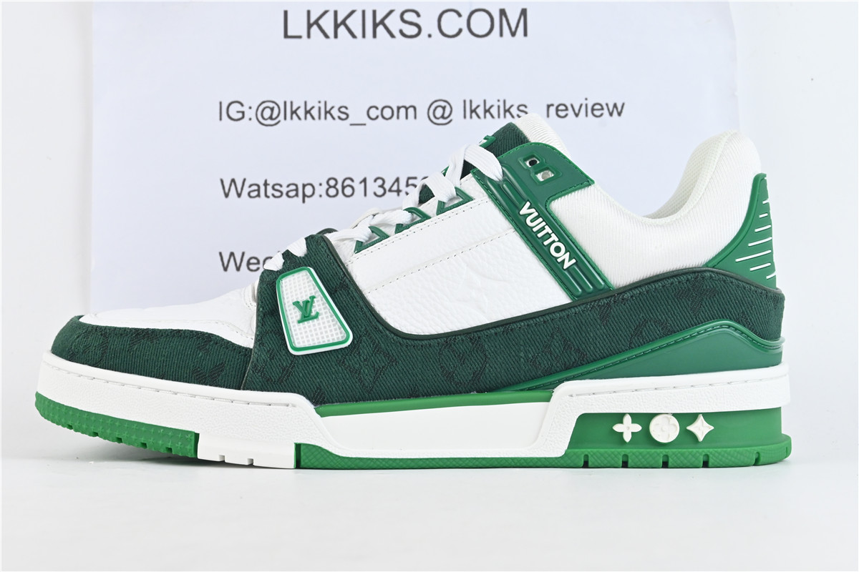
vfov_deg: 19.7
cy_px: 286
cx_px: 430
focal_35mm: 69
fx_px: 1646
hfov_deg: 29.2
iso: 1000
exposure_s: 1/60
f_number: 10
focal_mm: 46
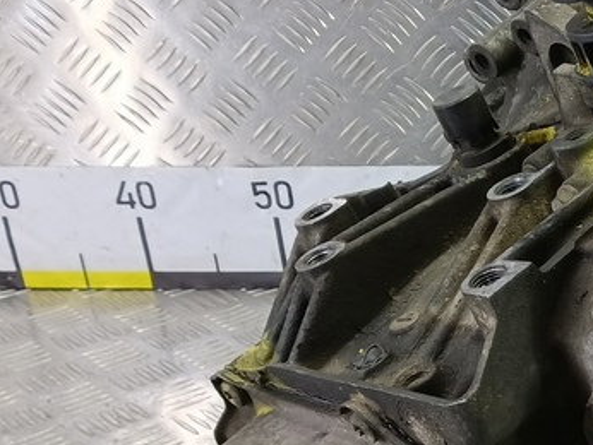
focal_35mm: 68
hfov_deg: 25.1
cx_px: 751
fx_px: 1166
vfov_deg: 21.5
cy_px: 335
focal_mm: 4.11
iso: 197
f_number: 1.6
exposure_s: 1/50
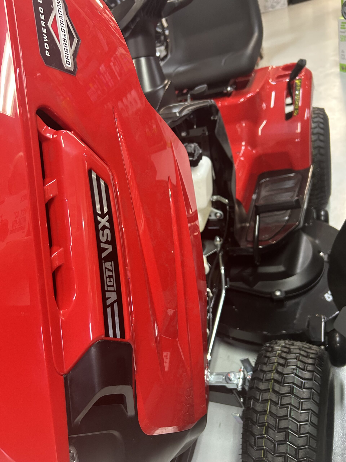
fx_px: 347
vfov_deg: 67.3
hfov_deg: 53.1
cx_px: 173
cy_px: 231
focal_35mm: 26
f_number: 1.5
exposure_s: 1/50
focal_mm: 5.7
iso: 320
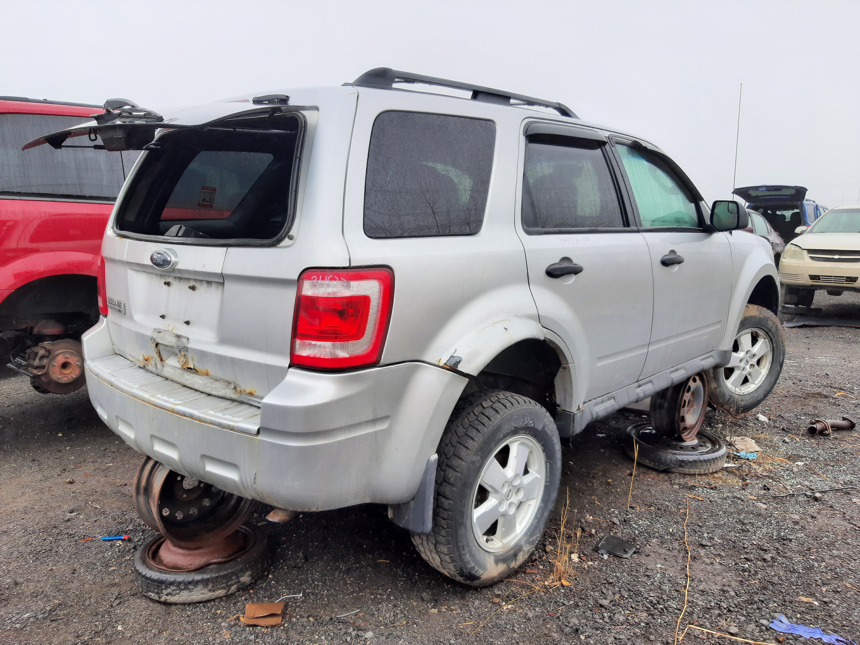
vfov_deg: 53.1
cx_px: 430
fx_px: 646
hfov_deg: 67.3
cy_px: 322
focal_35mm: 26
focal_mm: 3.92
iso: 40
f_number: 1.7
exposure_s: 1/332
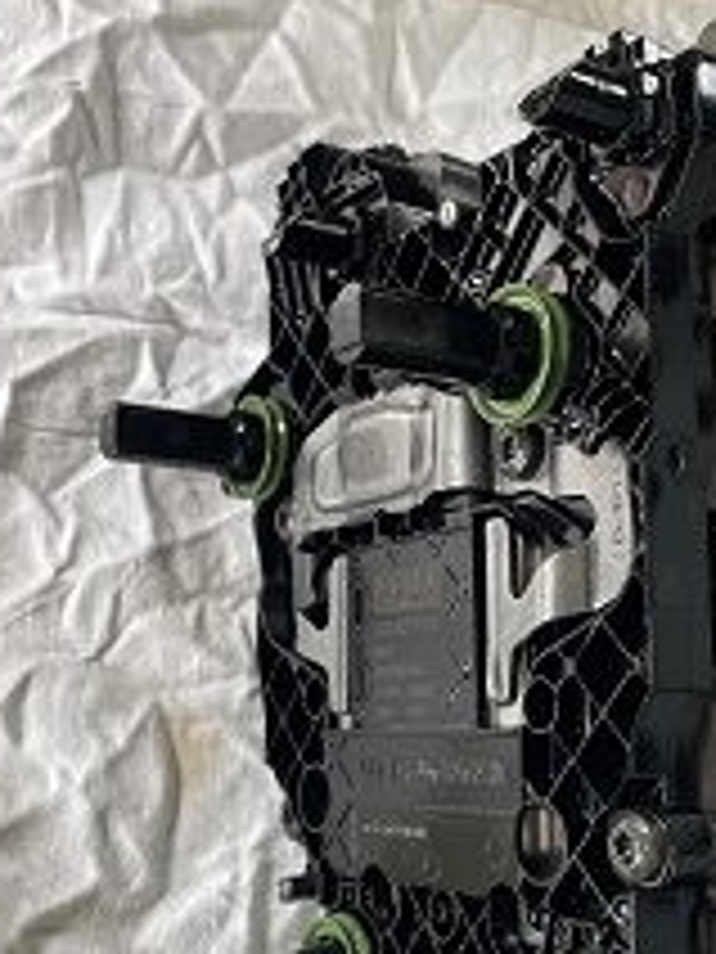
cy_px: 538
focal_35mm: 46
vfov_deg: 41.2
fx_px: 1269
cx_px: 570
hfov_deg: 30.8
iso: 50
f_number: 1.6
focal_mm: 4.2
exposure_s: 1/100
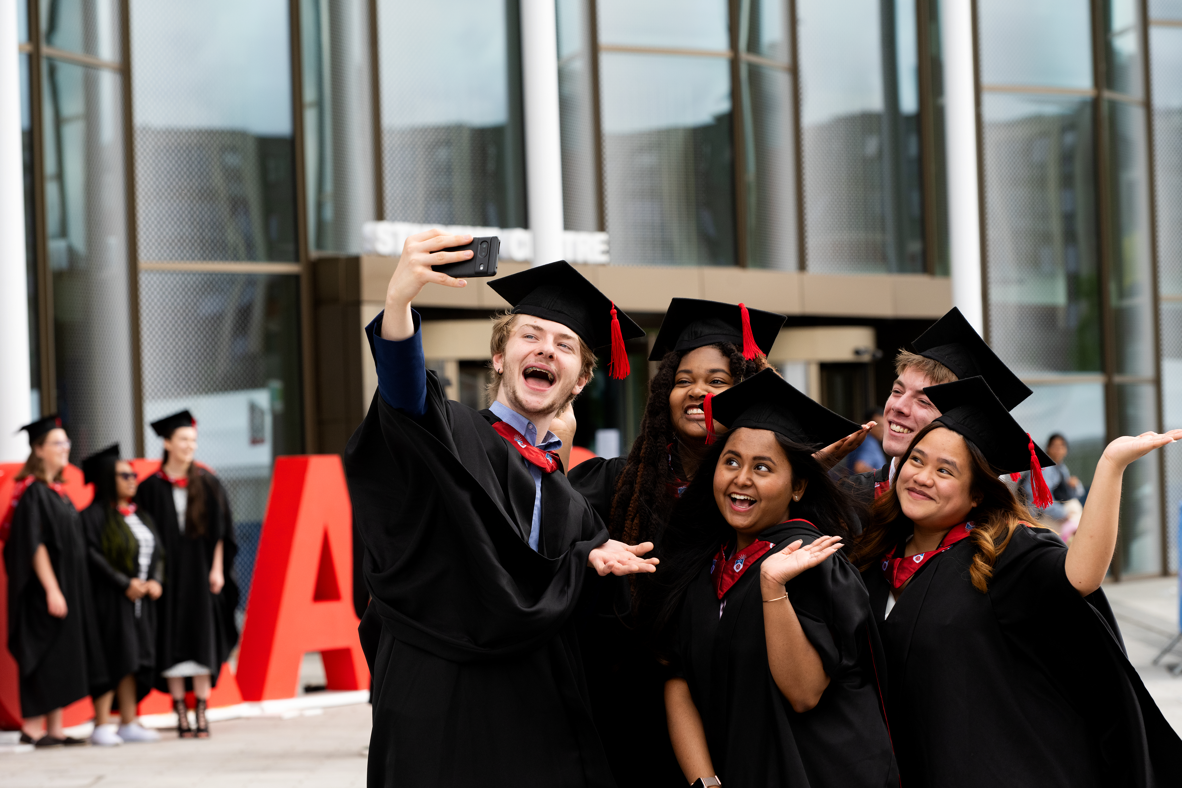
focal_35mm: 125
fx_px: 4104
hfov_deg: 16.4
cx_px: 591
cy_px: 394
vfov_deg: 11.0
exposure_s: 1/640
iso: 500
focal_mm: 125
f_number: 5.6
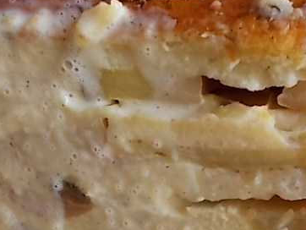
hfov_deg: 36.0
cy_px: 185
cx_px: 185
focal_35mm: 53
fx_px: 469
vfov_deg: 27.0
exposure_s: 1/25
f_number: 3.4
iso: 160
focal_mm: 5.3
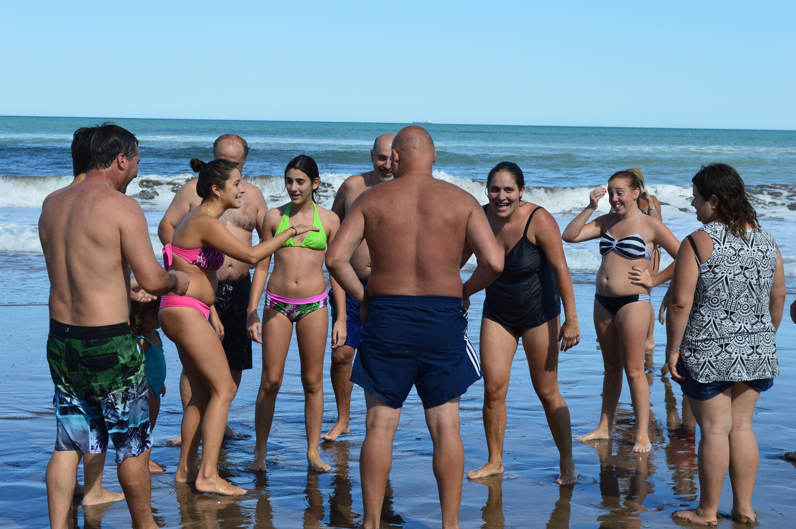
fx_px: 1491
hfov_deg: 29.9
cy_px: 264
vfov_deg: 20.1
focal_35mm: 68
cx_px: 398
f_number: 11
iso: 400
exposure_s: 1/400
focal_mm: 45
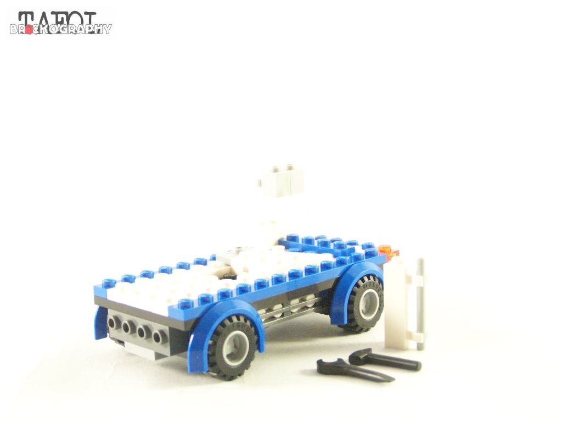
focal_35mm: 59
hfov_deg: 32.7
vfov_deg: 24.8
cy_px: 211
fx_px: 958
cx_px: 281
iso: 400
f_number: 3.1
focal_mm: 9.8
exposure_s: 1/60
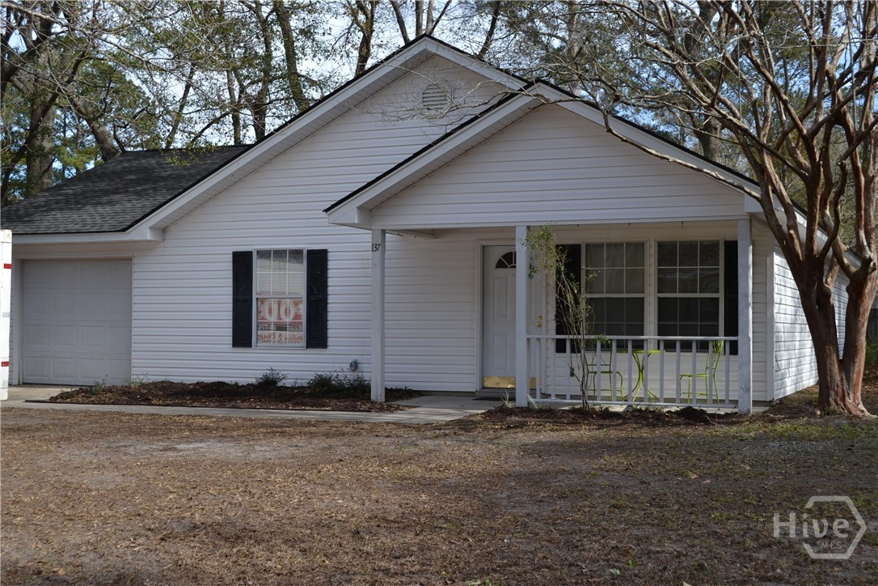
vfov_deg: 28.1
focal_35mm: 48
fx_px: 1171
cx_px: 439
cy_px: 293
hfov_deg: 41.1
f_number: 6.3
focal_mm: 32
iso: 100
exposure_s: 1/160
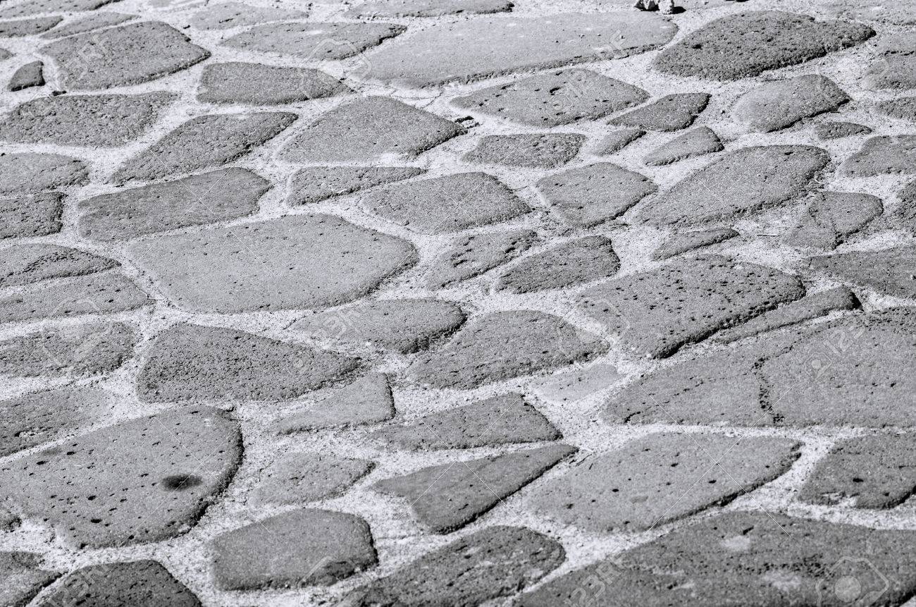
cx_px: 458
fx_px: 3999
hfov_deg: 13.1
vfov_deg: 8.7
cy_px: 304
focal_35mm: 158
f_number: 11
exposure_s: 1/500
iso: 200
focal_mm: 105
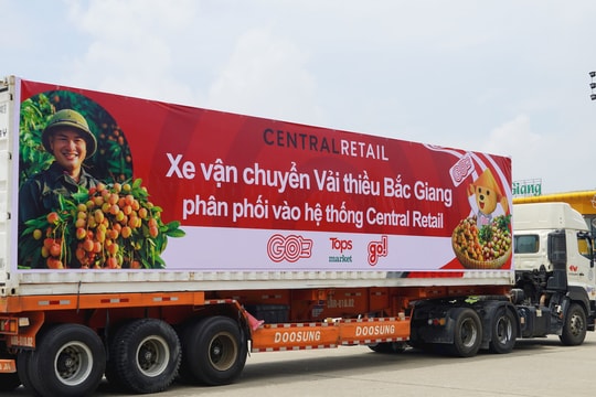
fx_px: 894
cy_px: 198
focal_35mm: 54
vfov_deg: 25.1
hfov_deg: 36.9
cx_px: 298
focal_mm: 36
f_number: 9
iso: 100
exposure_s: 1/250
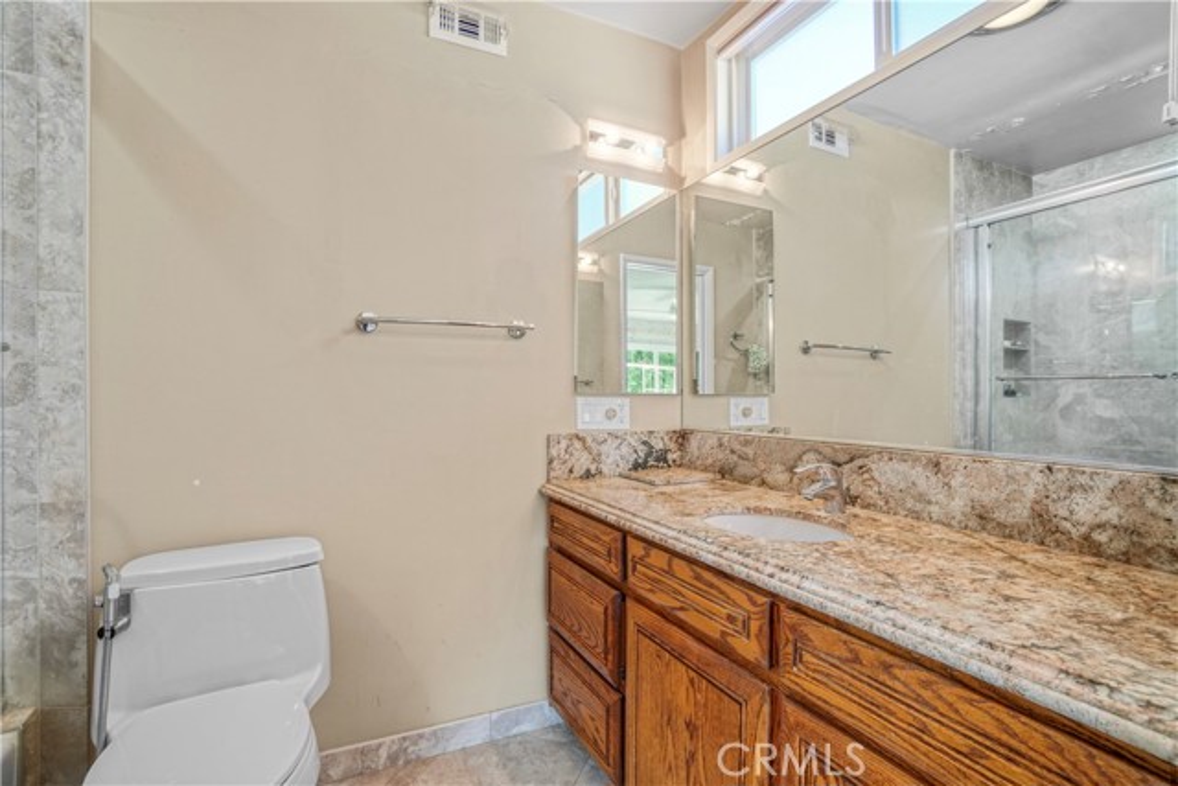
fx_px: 491
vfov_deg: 77.4
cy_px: 393
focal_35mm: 15
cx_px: 589
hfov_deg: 100.4
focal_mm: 10
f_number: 4
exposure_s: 1/25
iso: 800
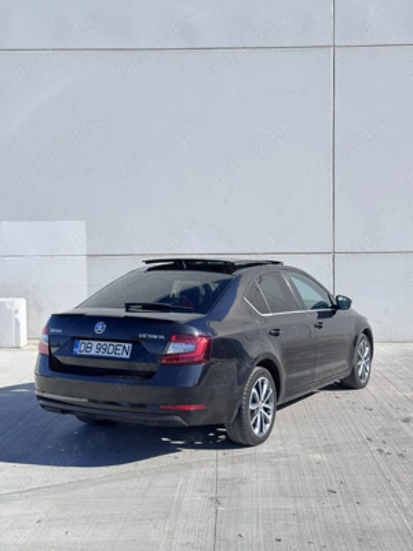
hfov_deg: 30.3
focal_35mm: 48
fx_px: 764
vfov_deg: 39.7
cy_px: 276
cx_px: 206
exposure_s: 1/1524
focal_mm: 6.76
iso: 64
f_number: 1.78
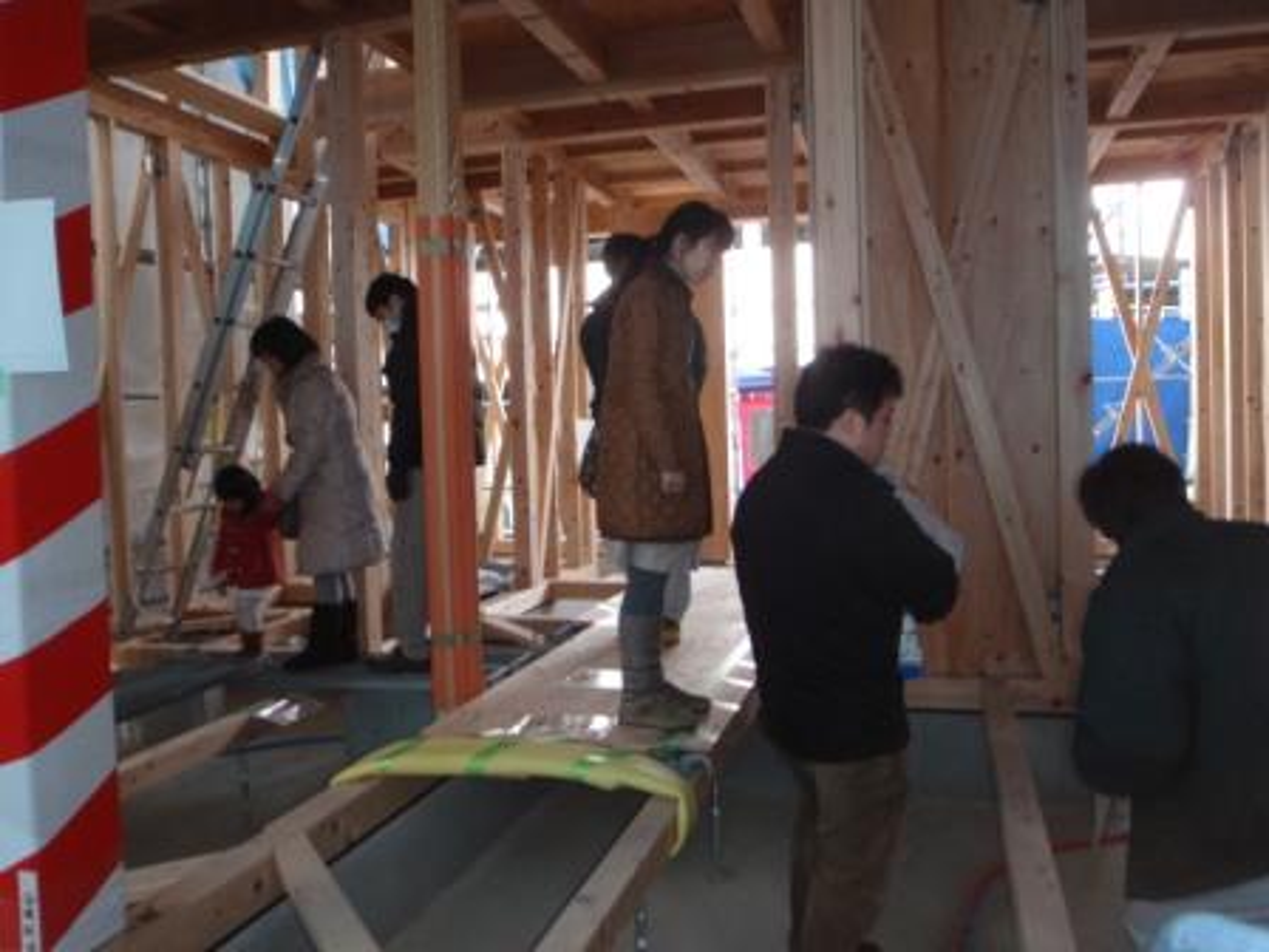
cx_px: 634
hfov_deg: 63.4
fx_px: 1026
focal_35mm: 28
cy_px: 476
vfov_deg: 49.7
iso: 125
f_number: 3.5
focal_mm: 5
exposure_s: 1/30
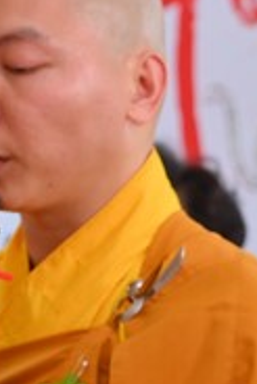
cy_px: 297
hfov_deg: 5.0
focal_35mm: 275
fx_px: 2939
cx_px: 424
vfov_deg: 7.5
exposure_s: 1/100
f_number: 5.6
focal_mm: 78
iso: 320
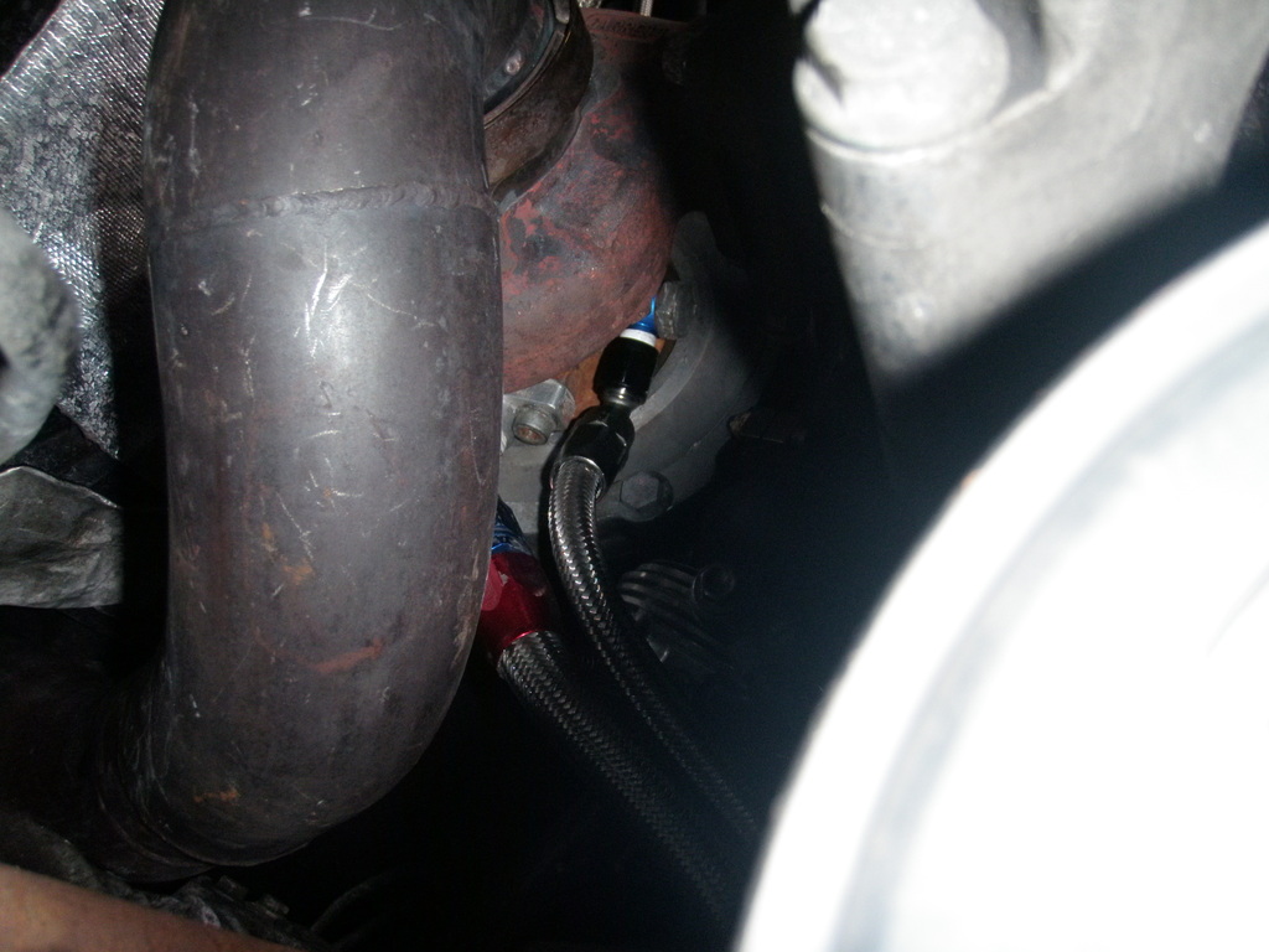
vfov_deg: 37.7
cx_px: 634
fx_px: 1393
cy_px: 476
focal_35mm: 38
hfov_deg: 49.0
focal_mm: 6.7
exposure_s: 1/250
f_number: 3.5
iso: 250
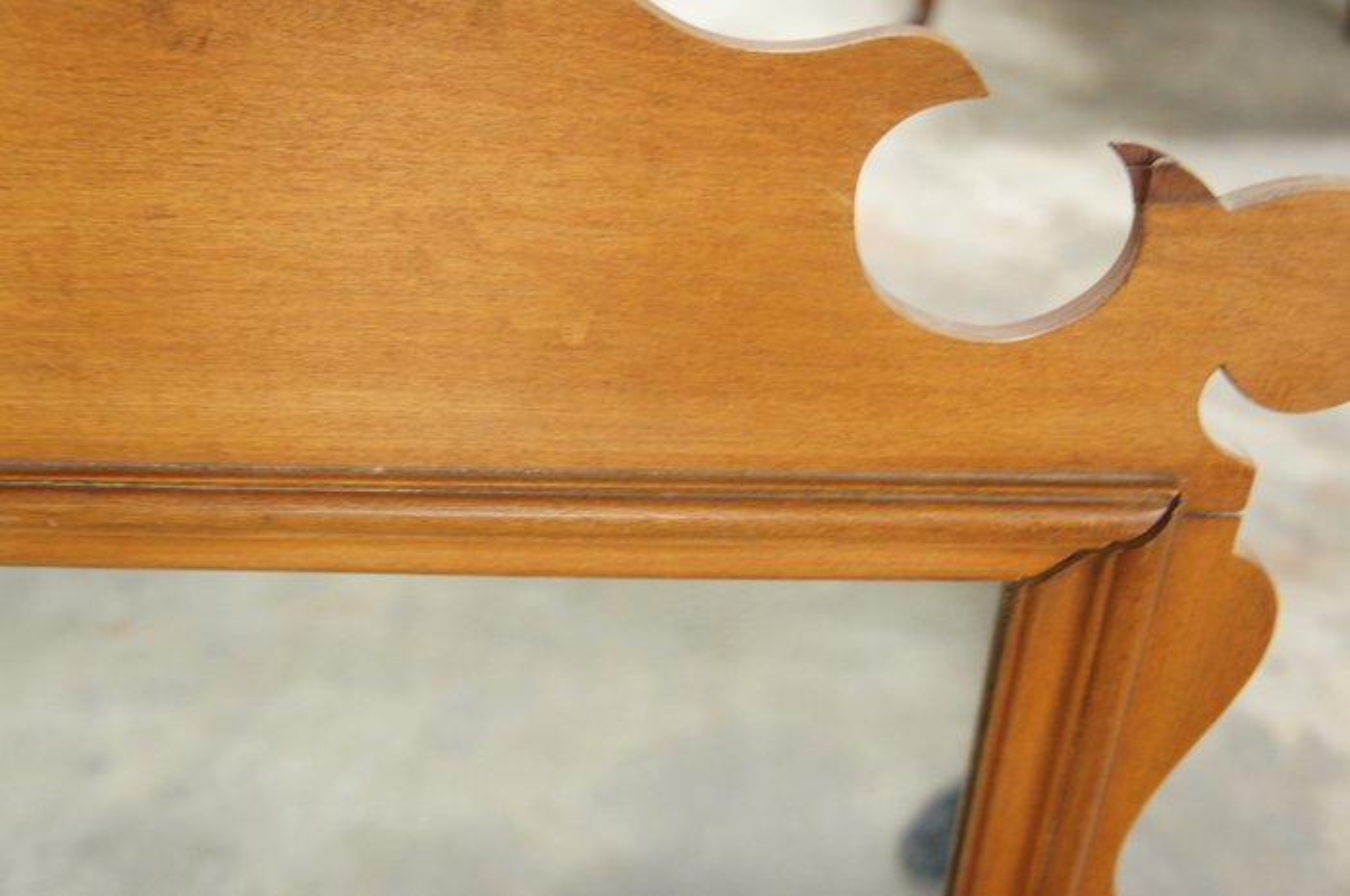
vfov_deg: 38.3
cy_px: 448
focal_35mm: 34
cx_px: 675
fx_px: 1292
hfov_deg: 55.2
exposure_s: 1/40
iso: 800
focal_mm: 23
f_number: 4
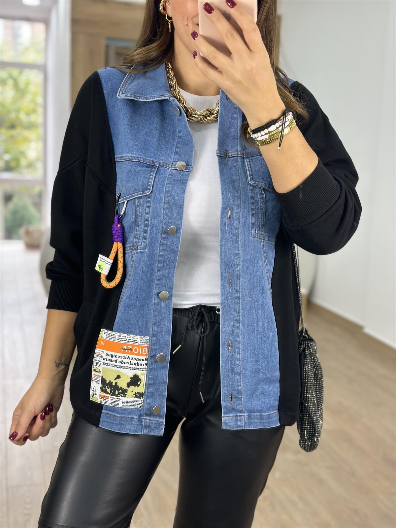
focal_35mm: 48
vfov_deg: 39.7
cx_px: 198
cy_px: 264
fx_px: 732
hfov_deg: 30.3
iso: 80
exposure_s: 1/100
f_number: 1.78
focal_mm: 6.86
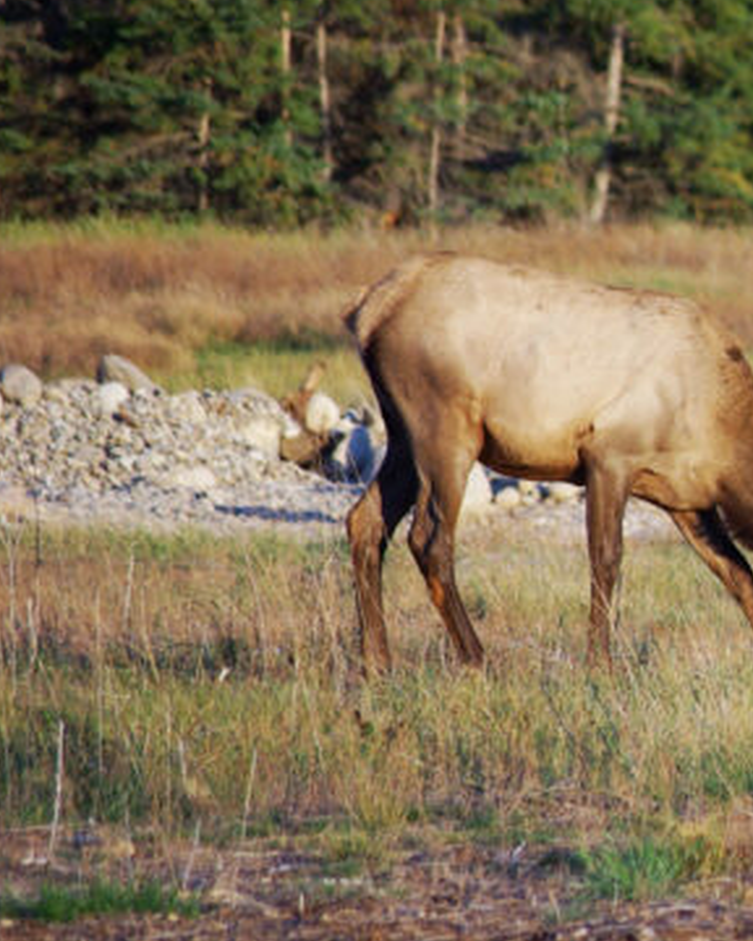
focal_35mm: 642
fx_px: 17884
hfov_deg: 2.4
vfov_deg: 3.0
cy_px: 352
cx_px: 1323
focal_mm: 160
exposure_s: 1/250
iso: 100
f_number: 5.6
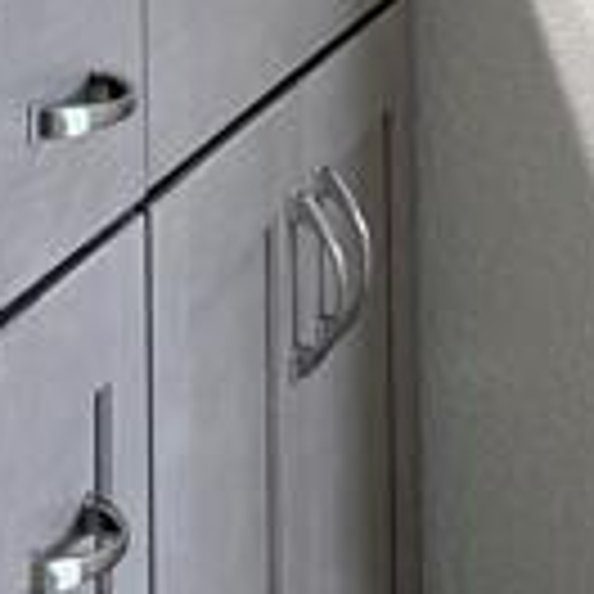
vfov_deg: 9.4
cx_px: -243
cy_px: -878
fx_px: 3184
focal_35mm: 164
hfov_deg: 10.4
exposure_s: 1/120
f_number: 1.78
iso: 160
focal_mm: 6.76
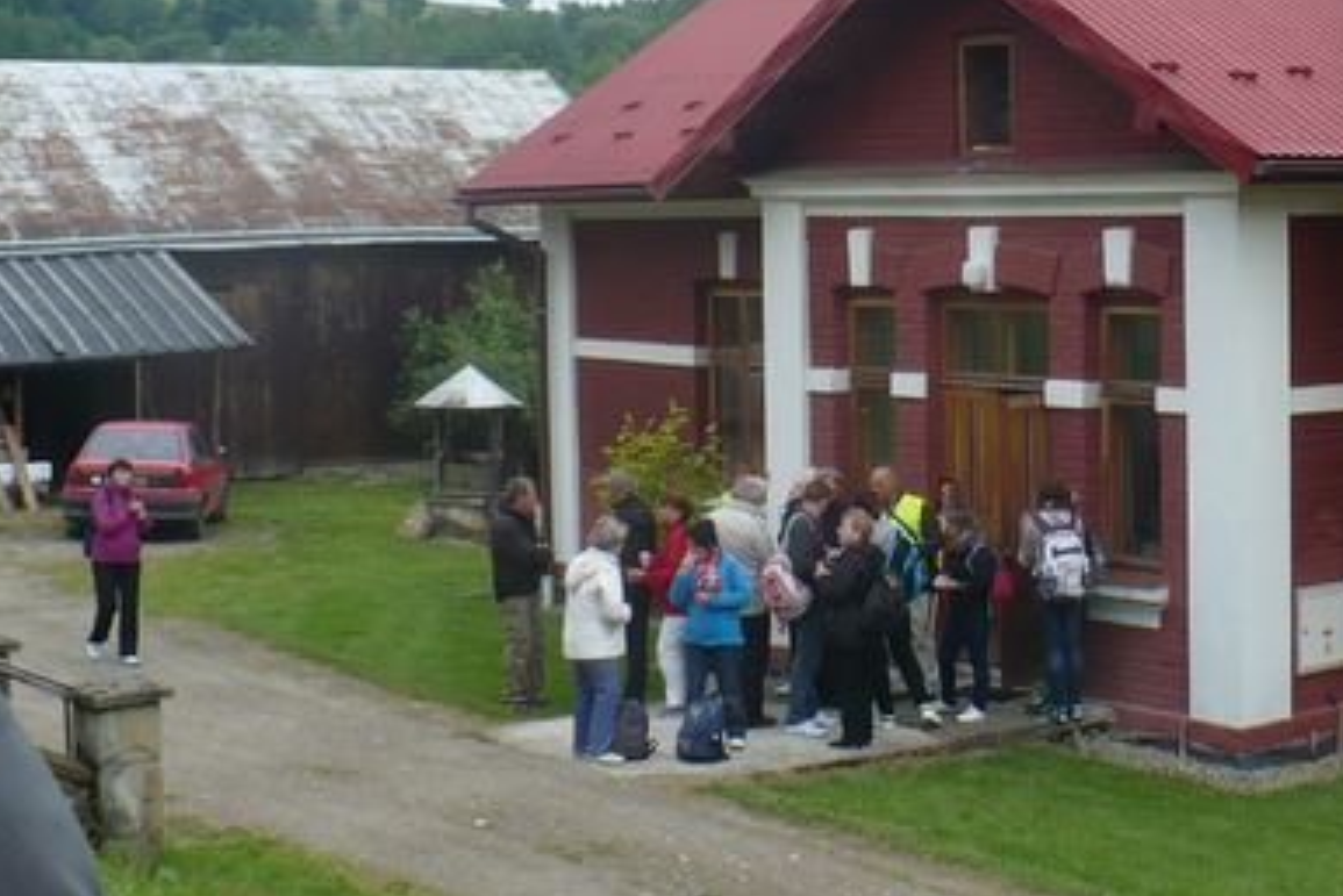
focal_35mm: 70
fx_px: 2612
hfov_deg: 28.3
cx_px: 1050
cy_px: 152
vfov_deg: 19.2
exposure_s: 1/640
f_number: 2.8
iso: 100
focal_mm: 6.1
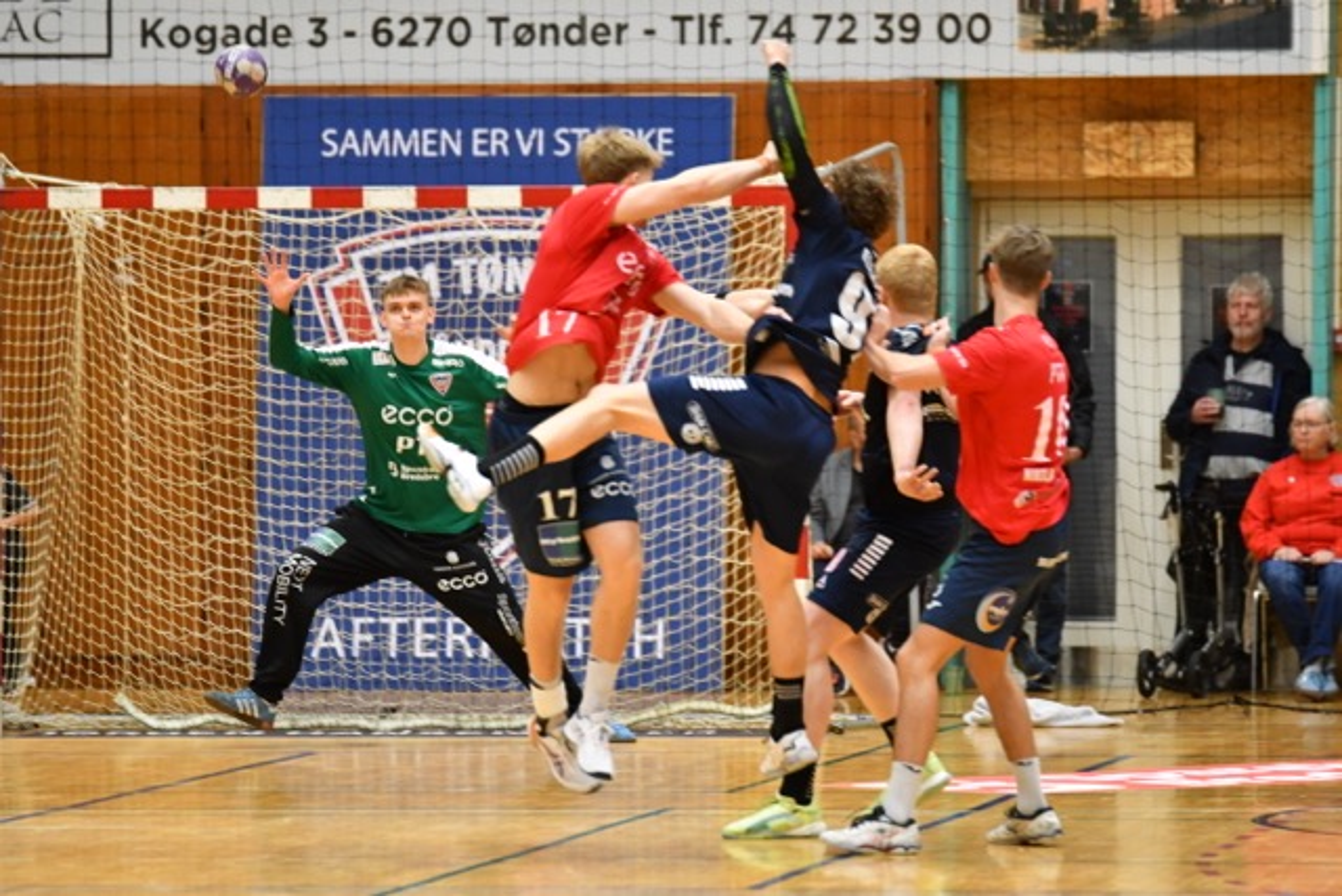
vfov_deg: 4.6
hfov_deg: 6.9
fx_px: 11185
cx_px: 671
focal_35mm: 300
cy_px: 448
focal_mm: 200
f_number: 2.8
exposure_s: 1/500
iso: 3200
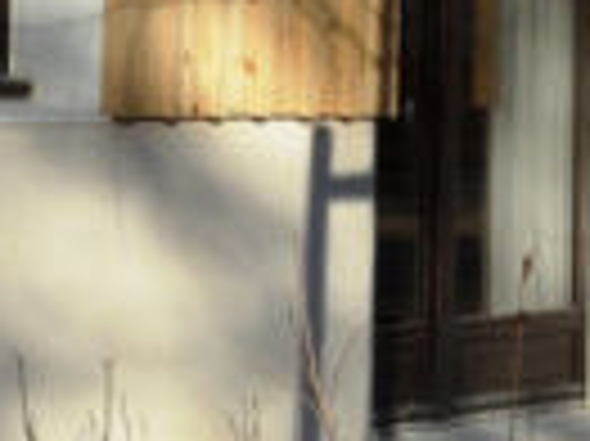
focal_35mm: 235
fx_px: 4002
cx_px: 622
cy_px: -533
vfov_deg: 6.1
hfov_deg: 8.4
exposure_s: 1/500
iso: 80
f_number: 4.5
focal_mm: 7.8
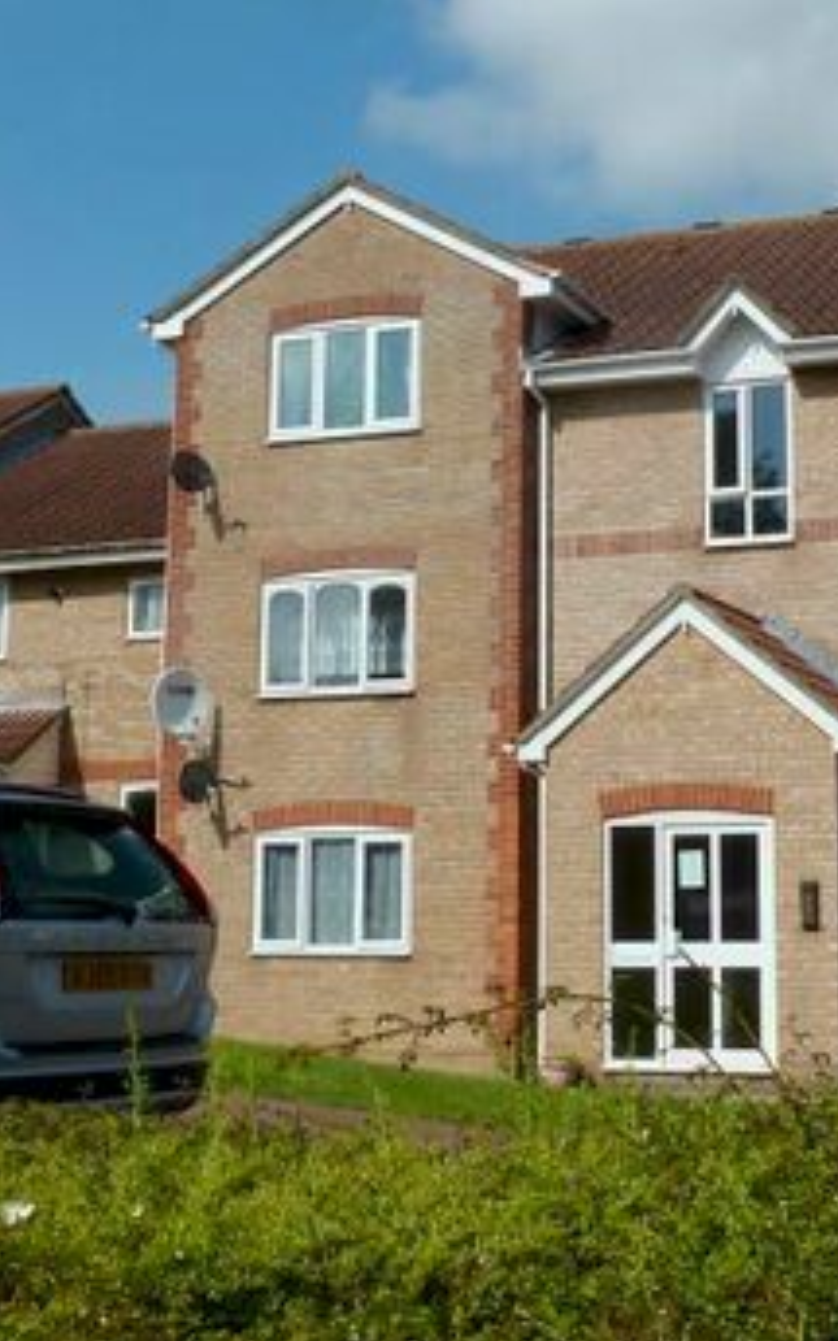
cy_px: 517
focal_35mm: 54
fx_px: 1973
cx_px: 670
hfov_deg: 23.6
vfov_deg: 37.3
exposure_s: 1/500
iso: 80
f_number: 5.6
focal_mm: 4.1
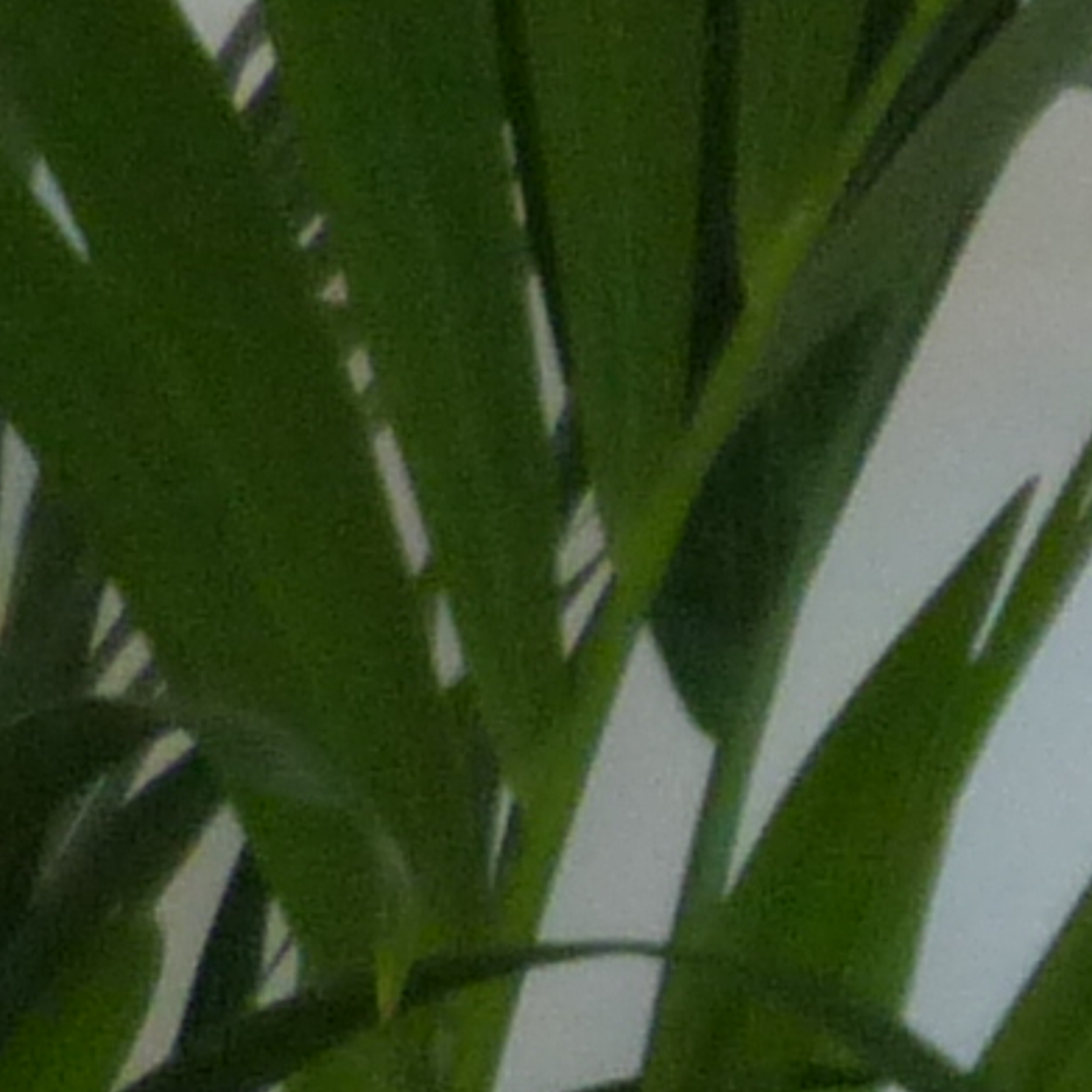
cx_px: 2810
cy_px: 3131
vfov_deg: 3.1
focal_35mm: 552
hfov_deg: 3.1
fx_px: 19701
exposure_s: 1/60
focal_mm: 10.9
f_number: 2.8
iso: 200
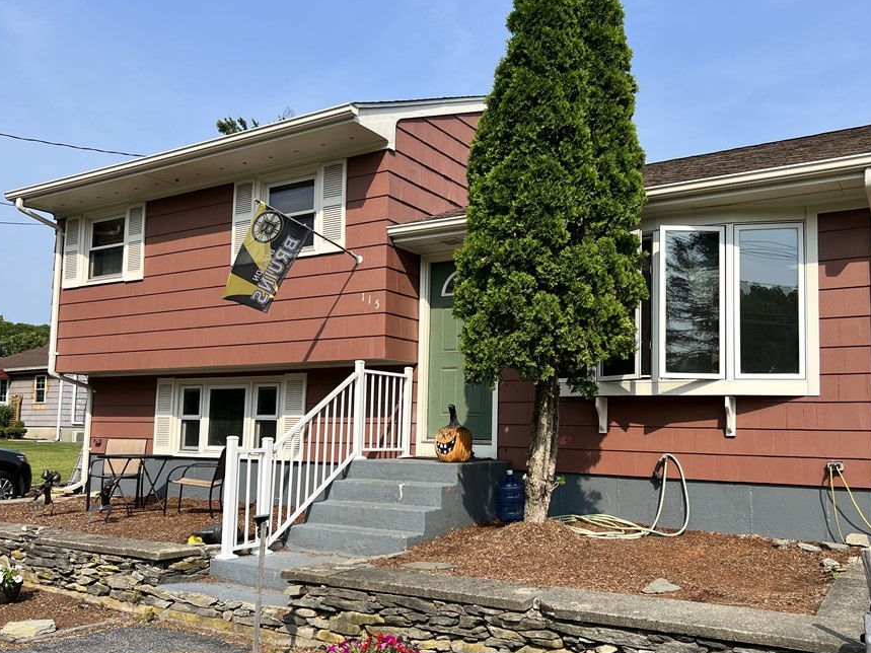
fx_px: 780
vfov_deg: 45.3
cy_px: 368
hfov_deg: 58.2
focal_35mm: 31
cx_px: 478
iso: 50
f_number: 1.5
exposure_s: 1/3704
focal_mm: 5.7
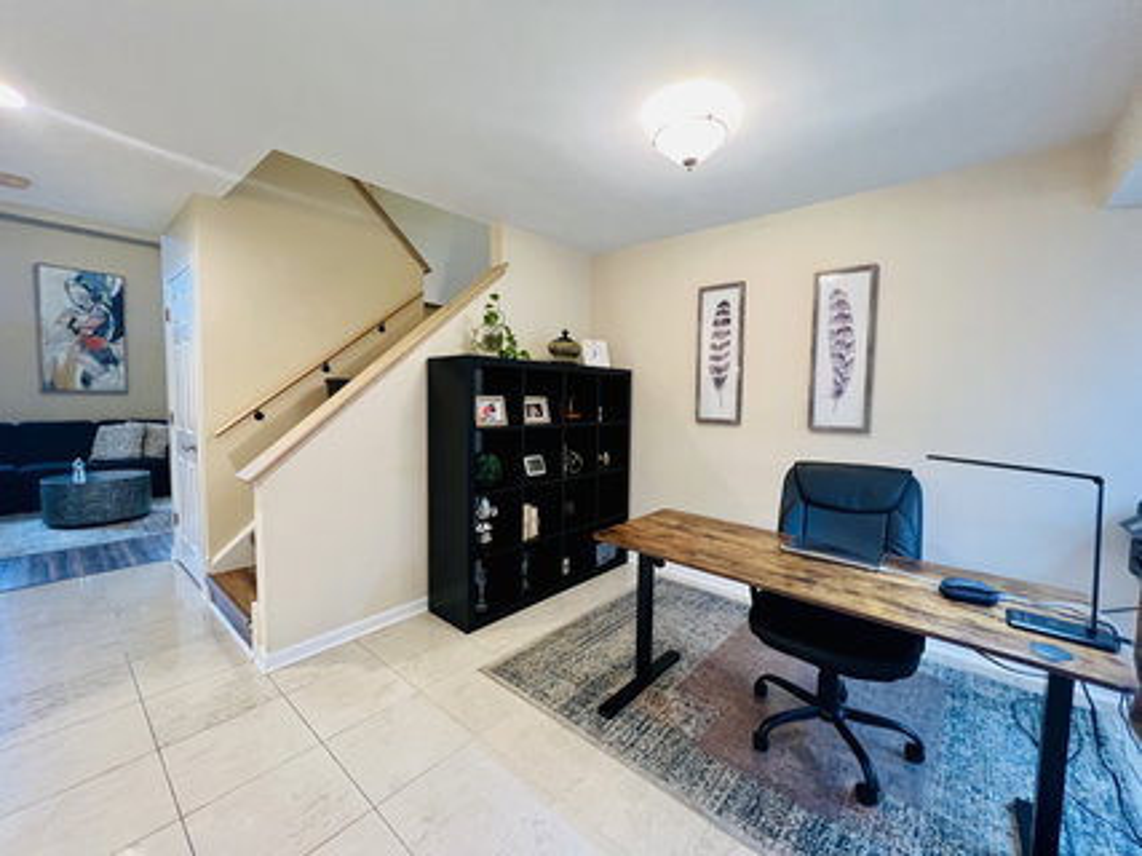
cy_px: 428
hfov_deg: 106.2
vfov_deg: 89.9
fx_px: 429
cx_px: 571
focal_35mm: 13
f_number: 1.8
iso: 320
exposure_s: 1/60
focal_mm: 1.57
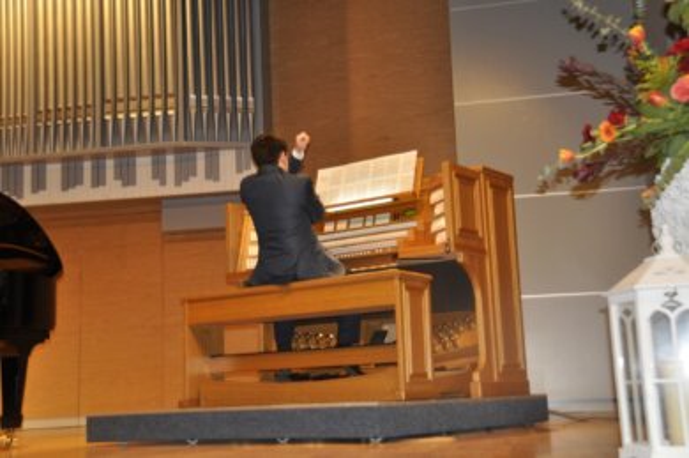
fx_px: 918
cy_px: 229
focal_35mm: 48
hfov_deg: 41.2
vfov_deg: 28.0
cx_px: 344
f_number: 4.2
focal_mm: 32
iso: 800
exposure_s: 1/60
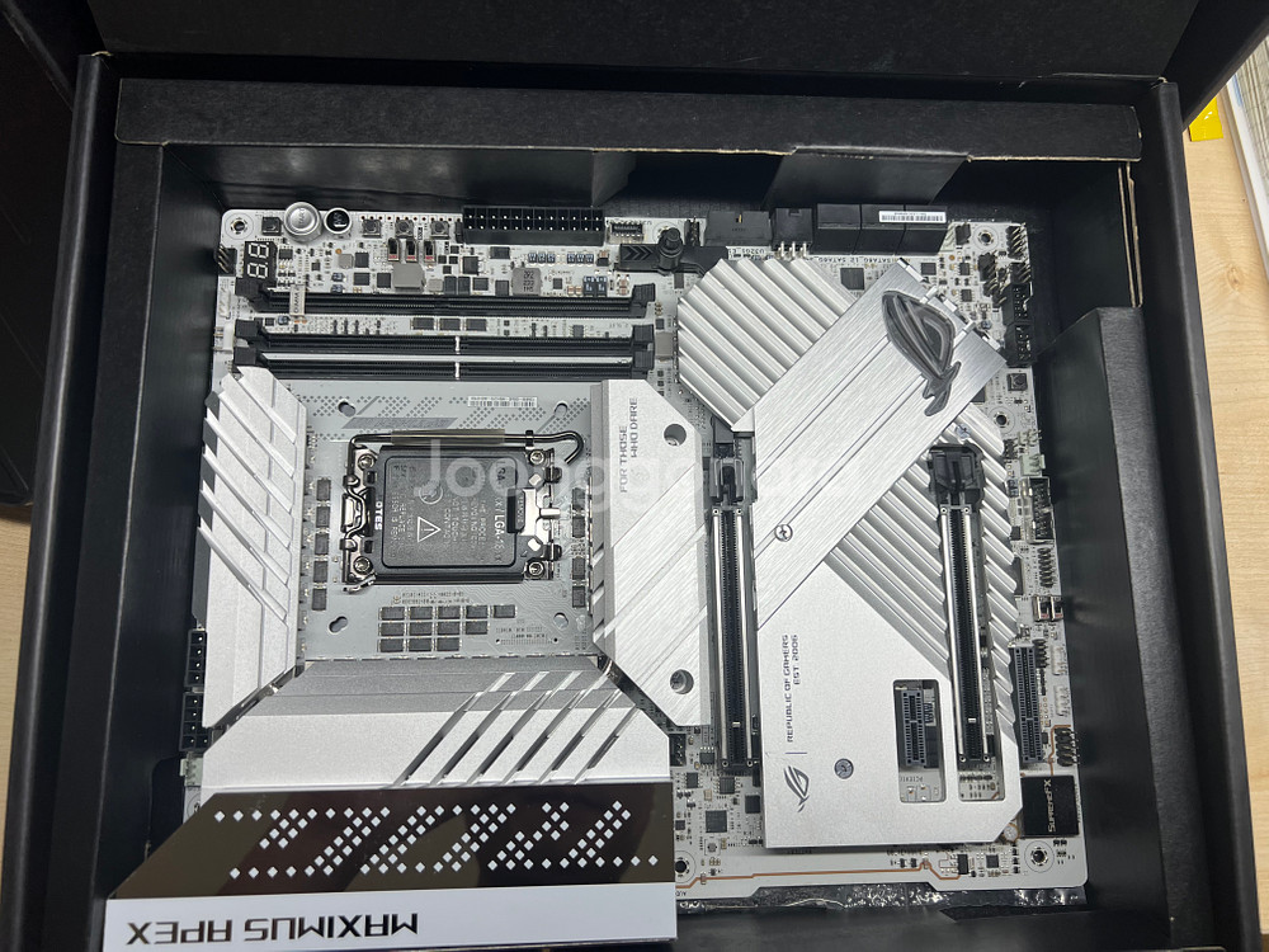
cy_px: 476
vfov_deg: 53.1
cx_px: 634
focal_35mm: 26
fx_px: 953
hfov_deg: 67.3
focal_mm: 5.7
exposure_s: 1/324
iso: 50
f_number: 1.5
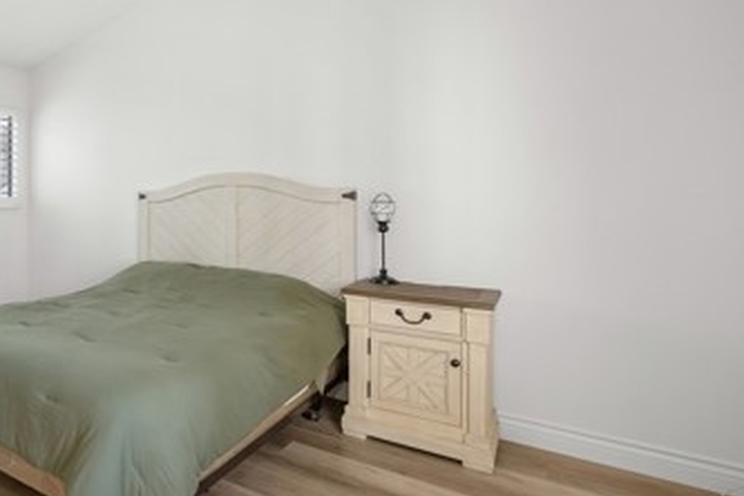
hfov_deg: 63.2
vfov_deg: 51.1
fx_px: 517
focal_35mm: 25
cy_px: 211
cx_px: 116
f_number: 4
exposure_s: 1/6
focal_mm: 13
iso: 1000
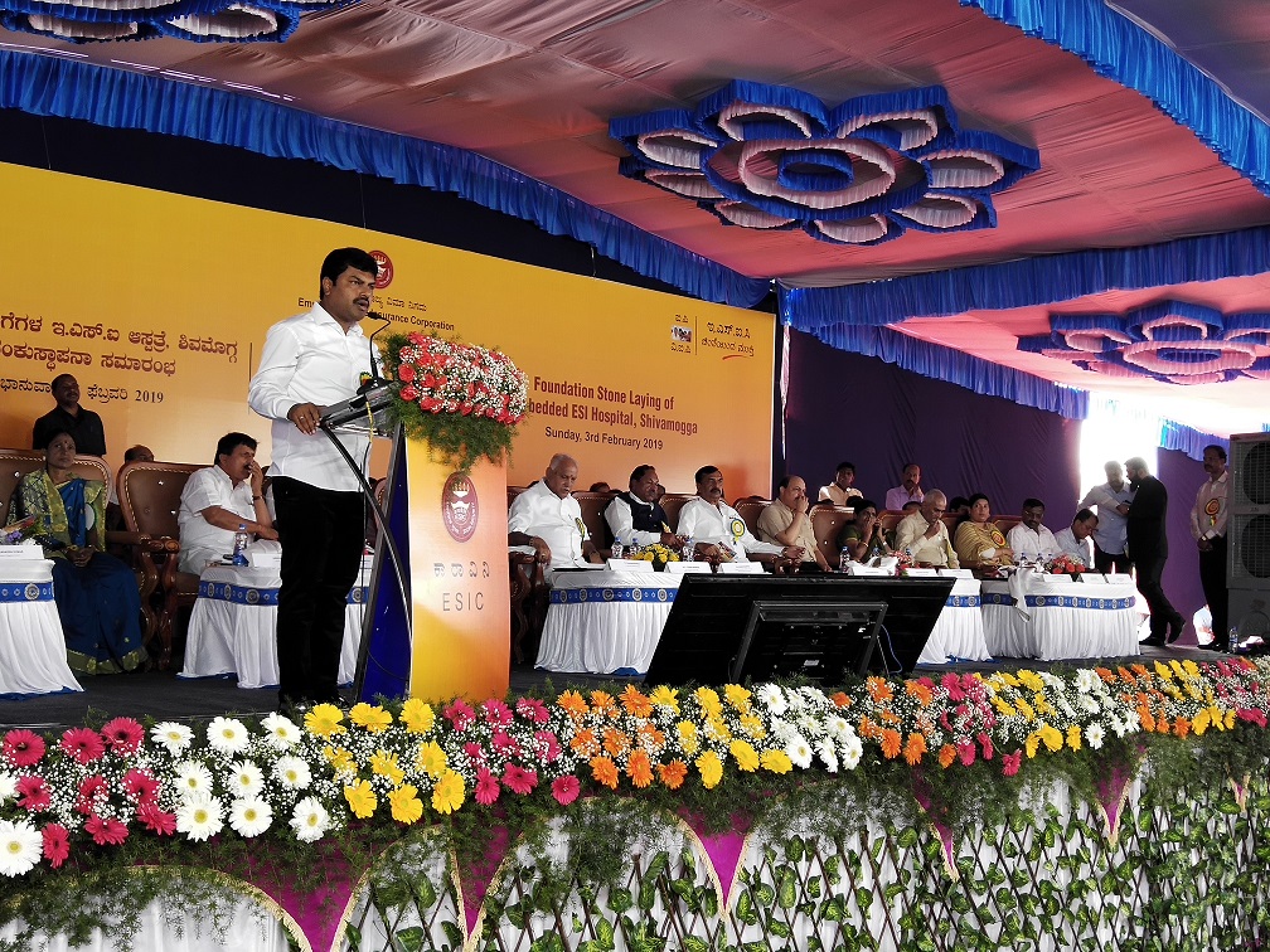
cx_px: 635
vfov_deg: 39.7
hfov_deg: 51.4
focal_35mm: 36
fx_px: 1321
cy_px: 476
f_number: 1.8
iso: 111
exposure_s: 1/100
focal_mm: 3.95
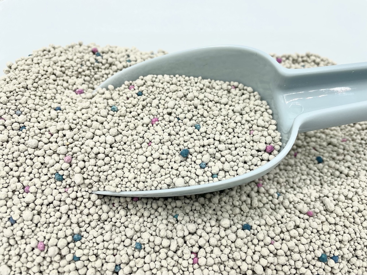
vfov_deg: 53.1
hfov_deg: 67.3
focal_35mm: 26
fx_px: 276
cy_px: 138
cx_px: 184
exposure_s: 1/678
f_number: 1.6
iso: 32
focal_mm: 4.2
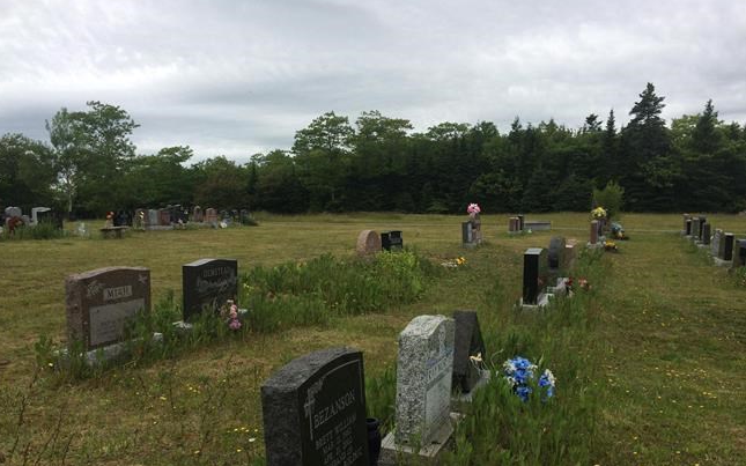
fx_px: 630
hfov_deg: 61.2
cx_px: 371
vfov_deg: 40.5
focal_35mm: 31
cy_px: 272
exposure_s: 1/1368
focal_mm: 4.15
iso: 32
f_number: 2.2
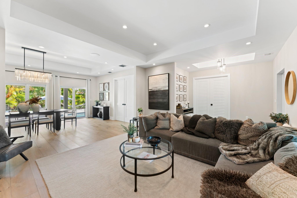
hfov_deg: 104.2
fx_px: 116
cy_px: 99
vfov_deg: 81.2
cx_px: 148
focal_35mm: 14
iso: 200
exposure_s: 1/1.25
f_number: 8
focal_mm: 14
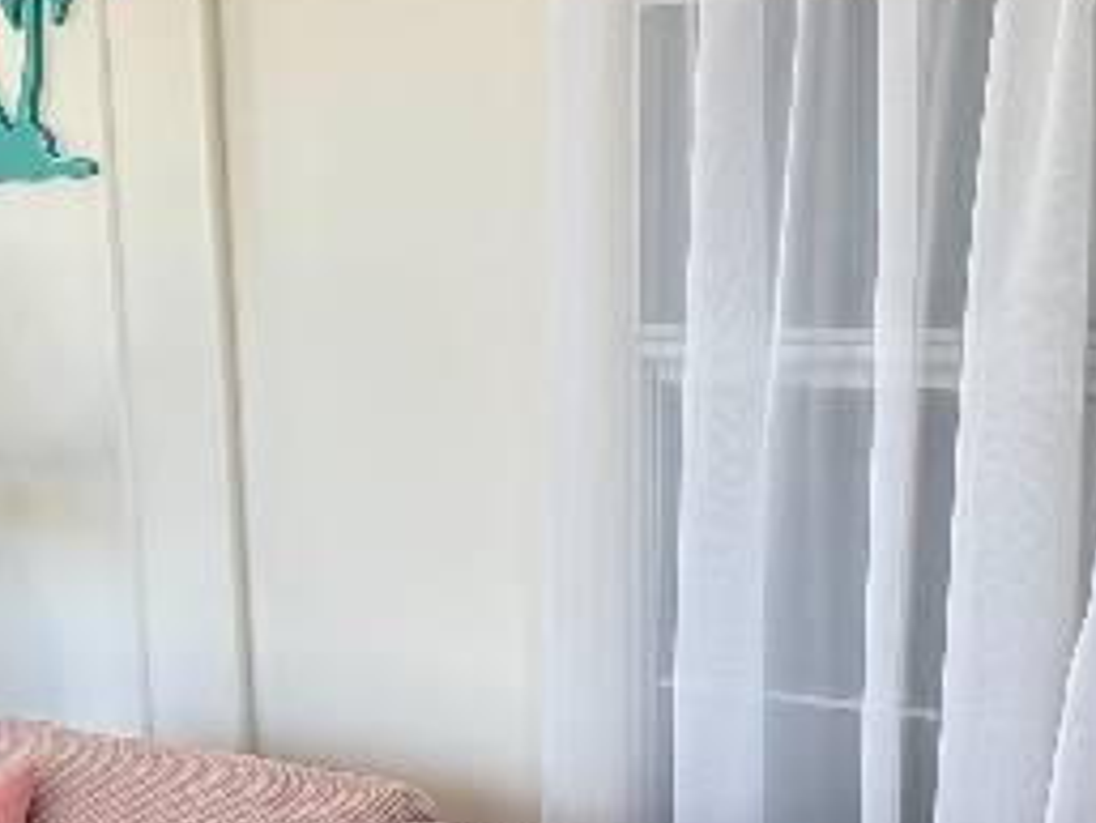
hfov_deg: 22.6
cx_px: 307
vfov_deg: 16.7
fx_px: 2724
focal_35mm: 86
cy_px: 885
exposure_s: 1/147
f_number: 1.6
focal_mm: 5.96
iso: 100
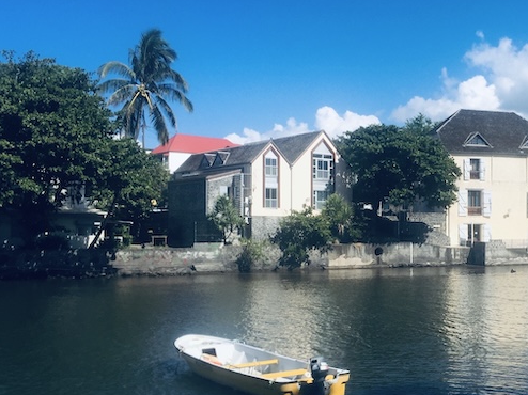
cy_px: 215
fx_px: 717
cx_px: 406
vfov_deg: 30.8
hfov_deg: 39.2
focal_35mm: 47
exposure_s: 1/2083
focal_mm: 4.15
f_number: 2.2
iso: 32
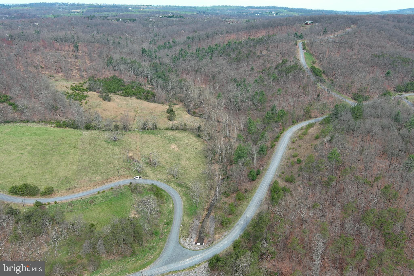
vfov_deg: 45.0
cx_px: 207
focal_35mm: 29
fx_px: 333
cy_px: 138
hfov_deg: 63.7
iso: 100
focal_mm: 10.57
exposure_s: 1/592
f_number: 2.8
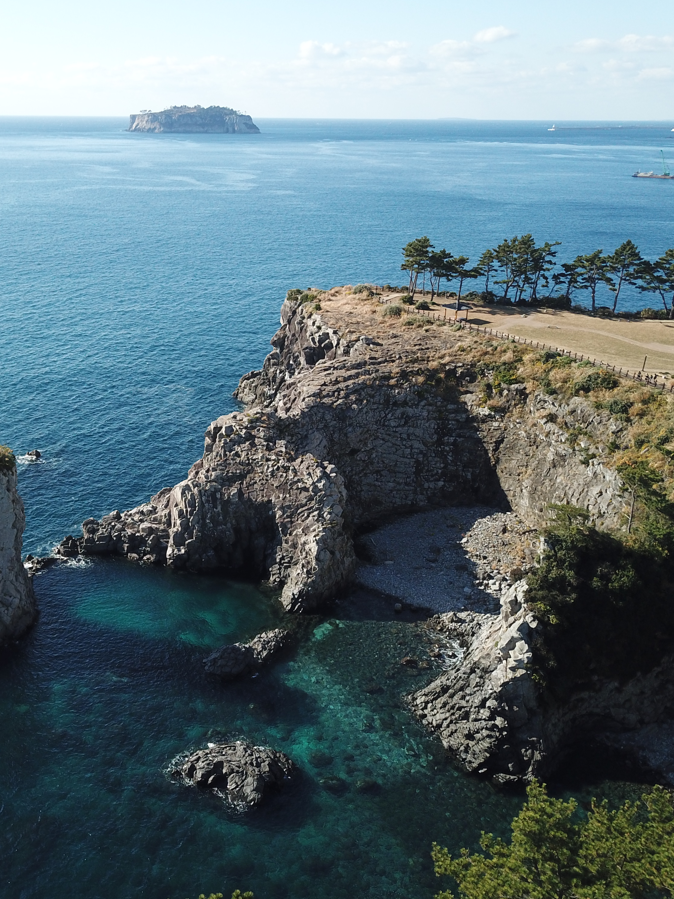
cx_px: 106
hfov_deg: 38.7
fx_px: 908
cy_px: 448
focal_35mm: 35
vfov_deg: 52.6
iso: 100
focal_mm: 4.7
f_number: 2.2
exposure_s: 1/829
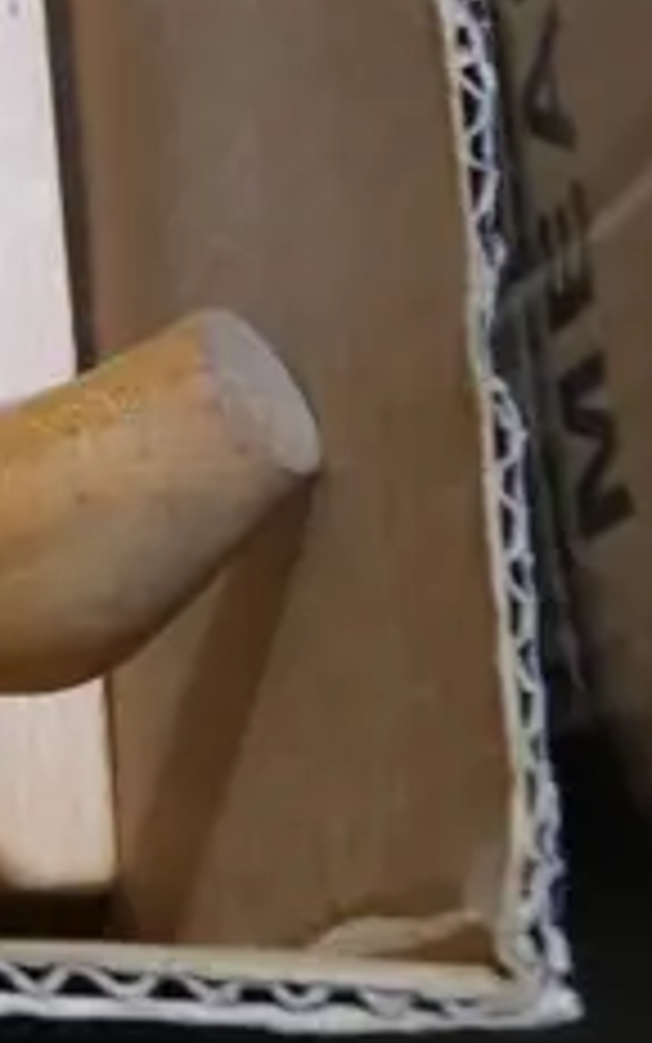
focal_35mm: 131
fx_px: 3724
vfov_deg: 14.7
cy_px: -584
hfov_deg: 9.0
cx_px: -920
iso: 320
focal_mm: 14
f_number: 3.5
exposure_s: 1/60
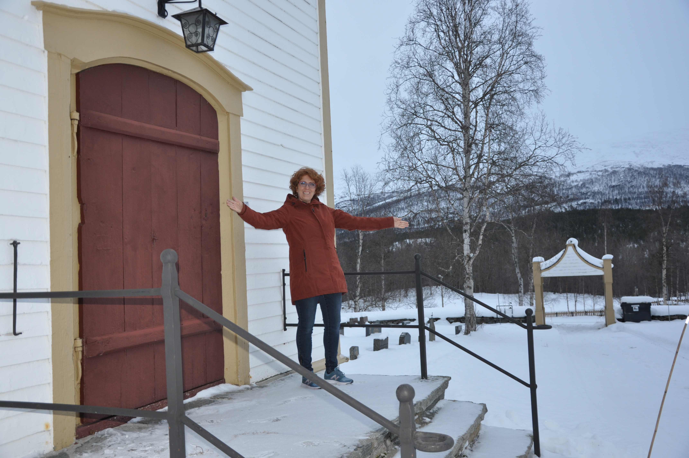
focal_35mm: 33
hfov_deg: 57.3
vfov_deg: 39.9
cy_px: 229
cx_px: 344
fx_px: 631
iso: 200
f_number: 3.8
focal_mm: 22
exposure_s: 1/80
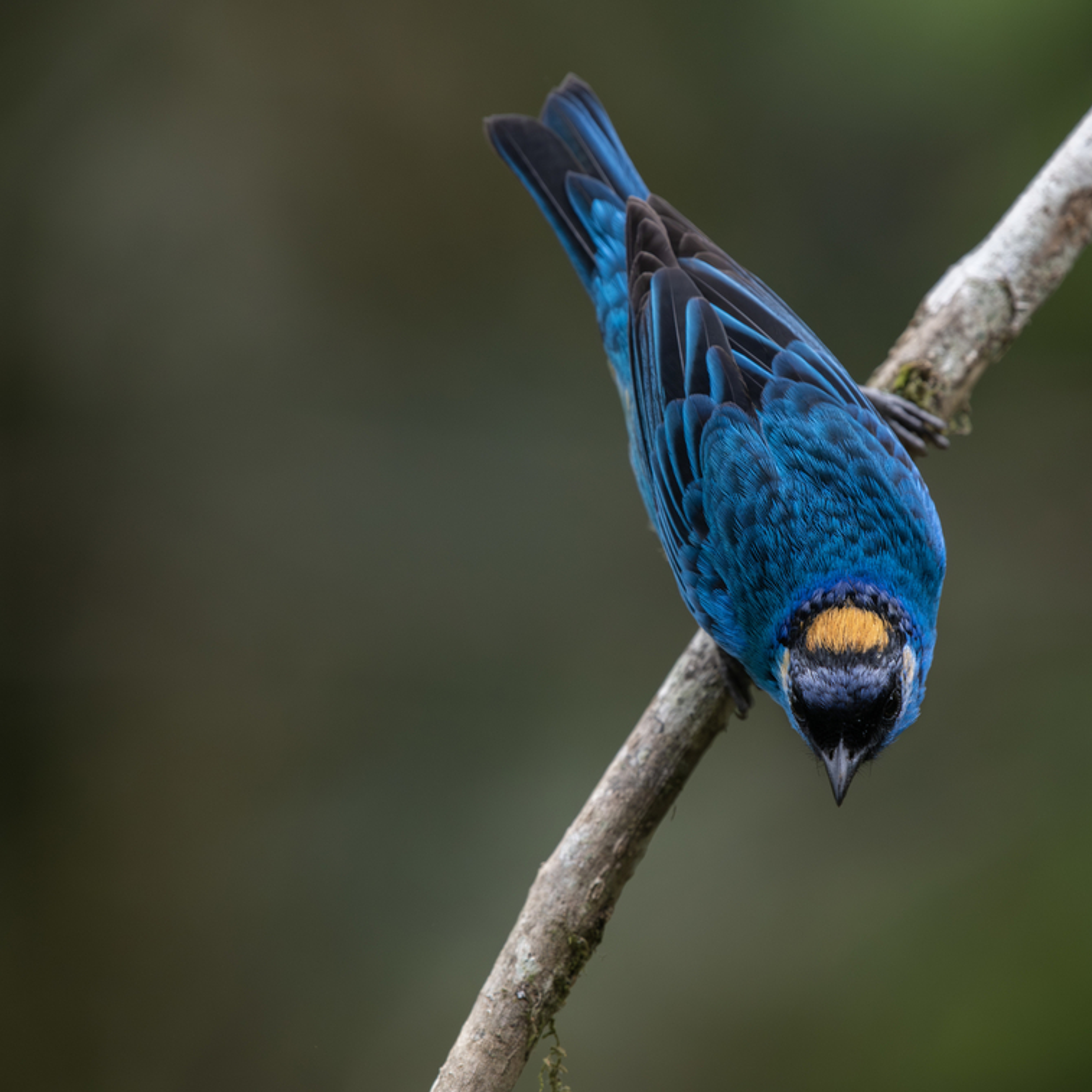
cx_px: 756
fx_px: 22842
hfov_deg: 2.7
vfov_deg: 2.7
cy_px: 545
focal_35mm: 640
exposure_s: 1/640
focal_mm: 500
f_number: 6.3
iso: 2000
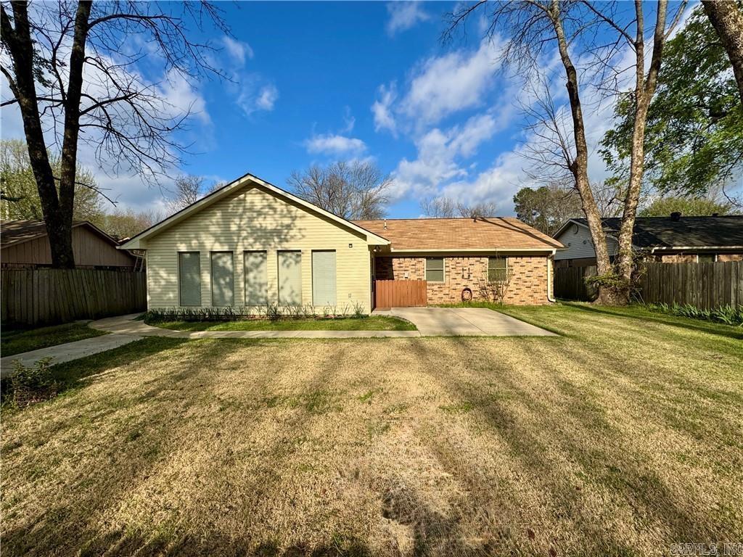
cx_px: 372
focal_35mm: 14
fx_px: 300
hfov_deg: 102.1
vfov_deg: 85.7
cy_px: 278
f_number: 2.2
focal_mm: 2.22
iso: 50
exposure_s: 1/3390
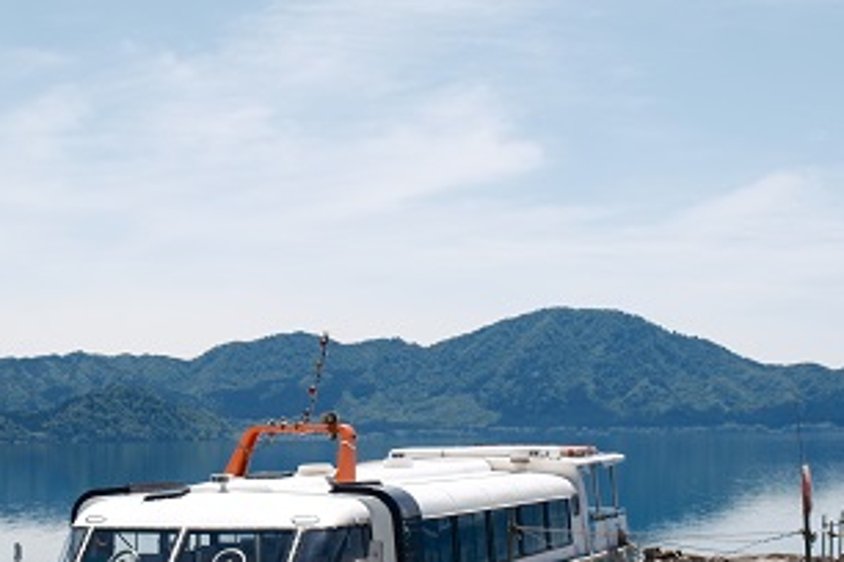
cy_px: 397
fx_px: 1664
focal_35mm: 71
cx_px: 281
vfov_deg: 19.1
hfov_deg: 28.3
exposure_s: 1/500
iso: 125
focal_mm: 22.7
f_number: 5.6
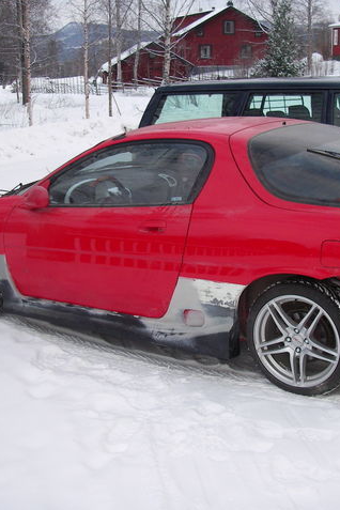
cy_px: 256
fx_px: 751
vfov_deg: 37.5
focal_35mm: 53
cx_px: 218
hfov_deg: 25.4
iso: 50
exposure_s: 1/55.6
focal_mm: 6.3
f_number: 3.3
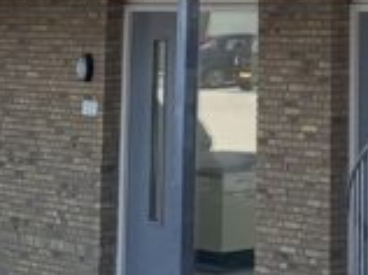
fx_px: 1794
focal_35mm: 169
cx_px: 512
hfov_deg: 11.3
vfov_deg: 8.2
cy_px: -352
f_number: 1.8
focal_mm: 4.25
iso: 25
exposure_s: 1/919
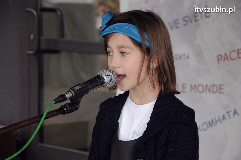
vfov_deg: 10.1
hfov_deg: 15.2
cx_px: 120
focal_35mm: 135
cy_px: 80
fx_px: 903
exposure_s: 1/160
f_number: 5.6
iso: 400
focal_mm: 90
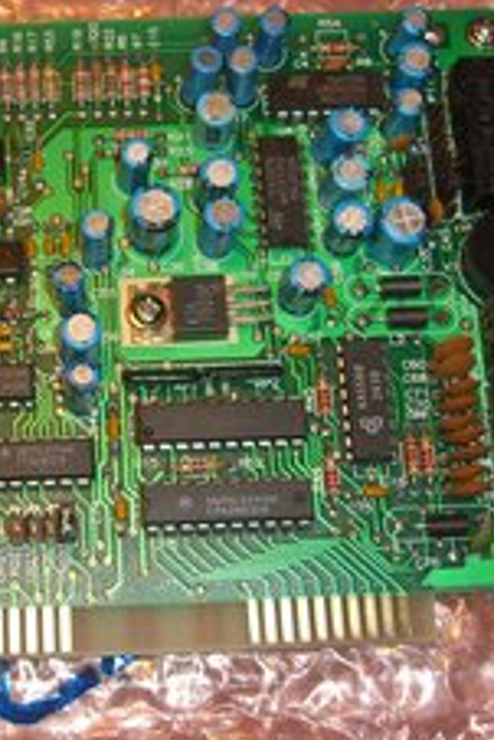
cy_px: 327
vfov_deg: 28.8
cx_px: 23
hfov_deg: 19.0
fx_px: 1439
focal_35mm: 70
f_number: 2.8
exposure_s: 1/60
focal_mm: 7.9
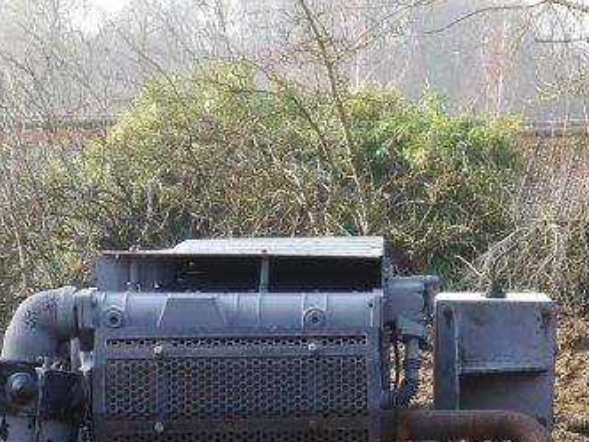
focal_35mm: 111
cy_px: 650
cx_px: 420
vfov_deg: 12.7
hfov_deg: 17.6
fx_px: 1889
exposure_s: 1/125
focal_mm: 18
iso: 160
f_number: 5
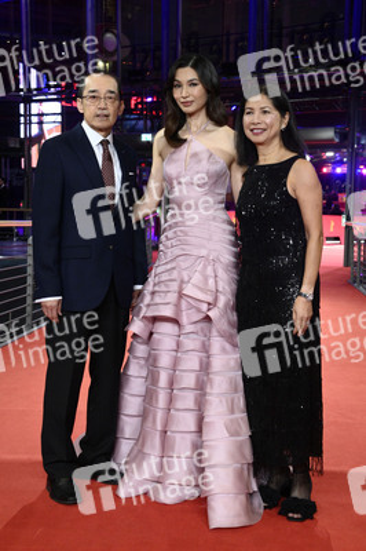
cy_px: 276
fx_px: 764
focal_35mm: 50
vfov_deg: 39.6
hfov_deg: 26.9
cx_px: 183
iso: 5000
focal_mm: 50
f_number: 5.6
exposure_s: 1/250
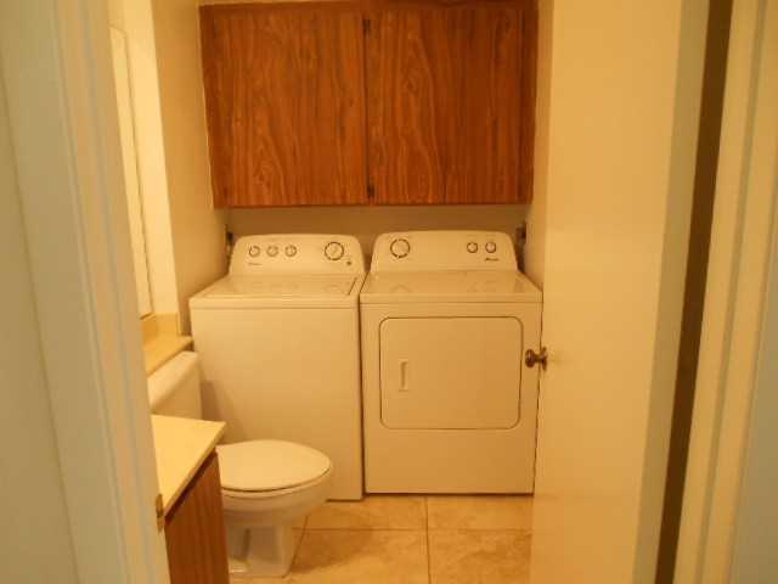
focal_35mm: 26
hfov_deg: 67.3
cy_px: 292
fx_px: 584
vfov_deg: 53.1
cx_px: 389
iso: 200
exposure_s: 1/30
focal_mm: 4.7
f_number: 3.4
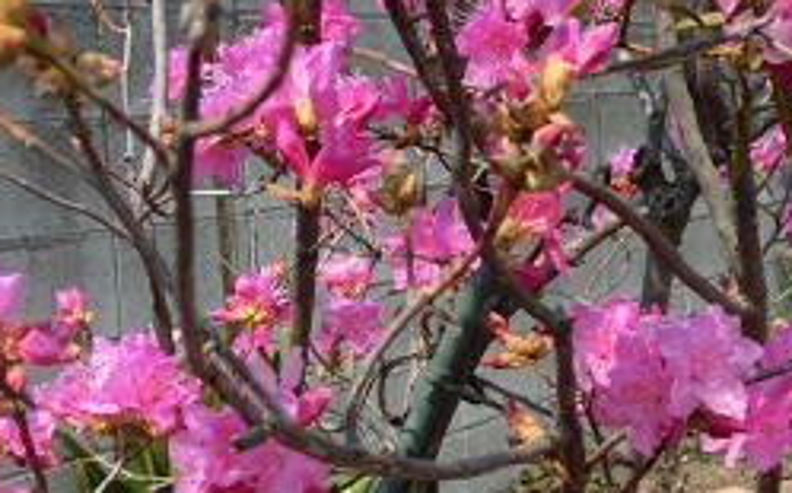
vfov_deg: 16.2
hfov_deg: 25.8
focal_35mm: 80
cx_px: 501
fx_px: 1725
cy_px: 348
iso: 80
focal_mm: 6.5
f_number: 4.1
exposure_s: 1/640
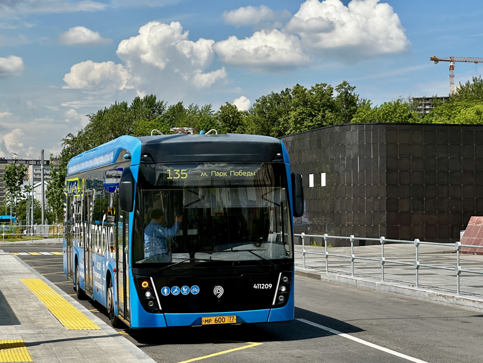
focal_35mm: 77
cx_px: 242
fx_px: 1074
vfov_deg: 19.1
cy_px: 182
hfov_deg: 25.3
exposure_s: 1/821
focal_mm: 9
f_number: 2.8
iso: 32
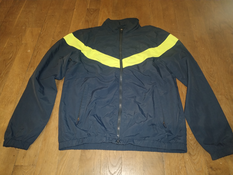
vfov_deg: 53.1
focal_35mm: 26
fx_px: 175
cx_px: 116
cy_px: 88
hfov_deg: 67.3
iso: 1590
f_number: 1.8
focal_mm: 4.75
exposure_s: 1/16.7
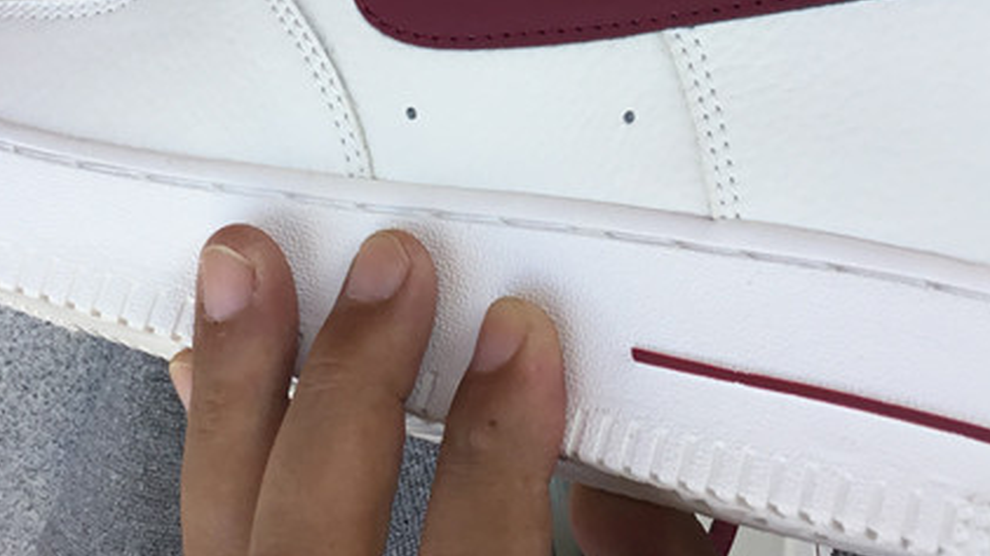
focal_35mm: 72
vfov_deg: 16.3
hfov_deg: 29.4
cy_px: -20
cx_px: 455
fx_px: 1889
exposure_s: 1/187
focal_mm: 3.3
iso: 25
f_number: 2.4
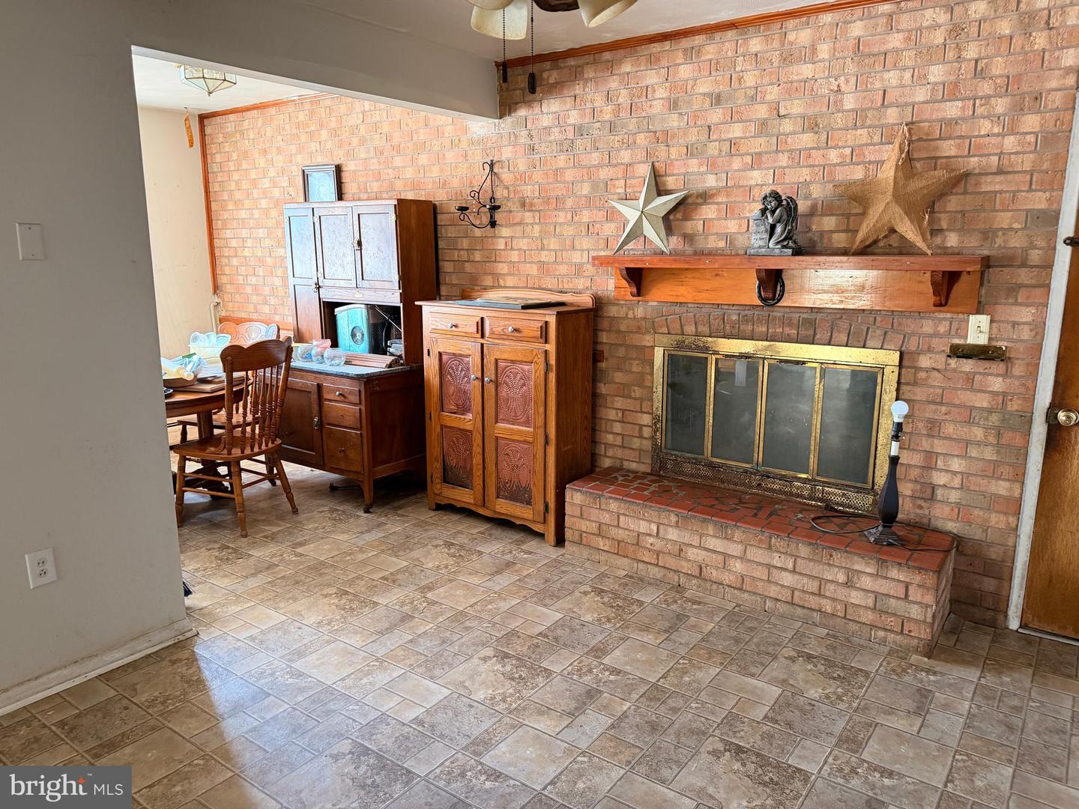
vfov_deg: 56.8
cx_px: 540
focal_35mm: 24
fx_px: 748
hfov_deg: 71.6
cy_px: 404
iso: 500
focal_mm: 6.76
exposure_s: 1/60
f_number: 1.78
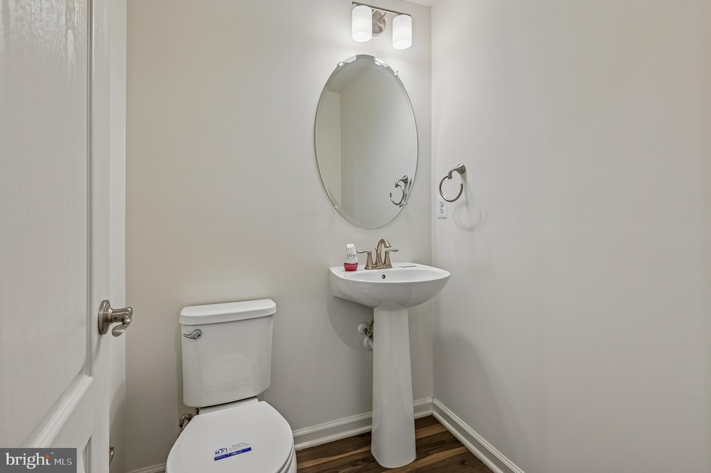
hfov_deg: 96.8
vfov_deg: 73.7
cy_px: 236
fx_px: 316
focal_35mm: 16
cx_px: 356
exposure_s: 1/10
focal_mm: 16
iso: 100
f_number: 8
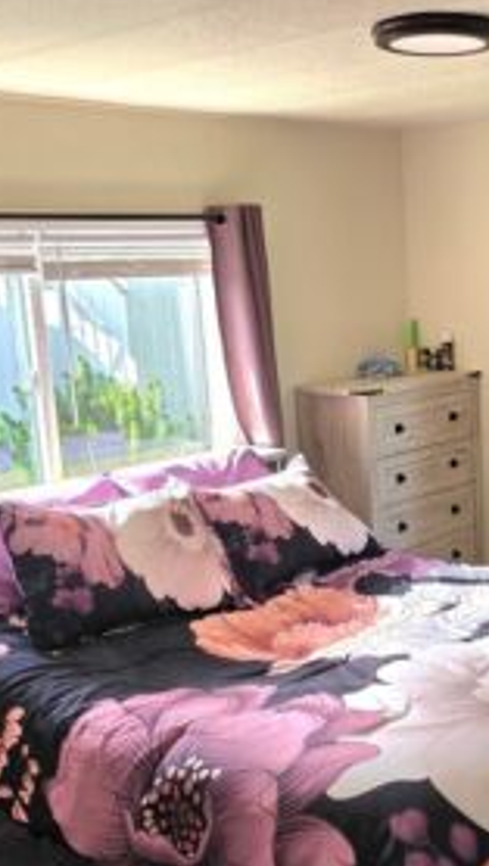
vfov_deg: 42.7
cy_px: 503
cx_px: 402
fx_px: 1103
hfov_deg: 24.5
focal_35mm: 48
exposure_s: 1/182
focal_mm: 6.3
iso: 32
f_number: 1.7
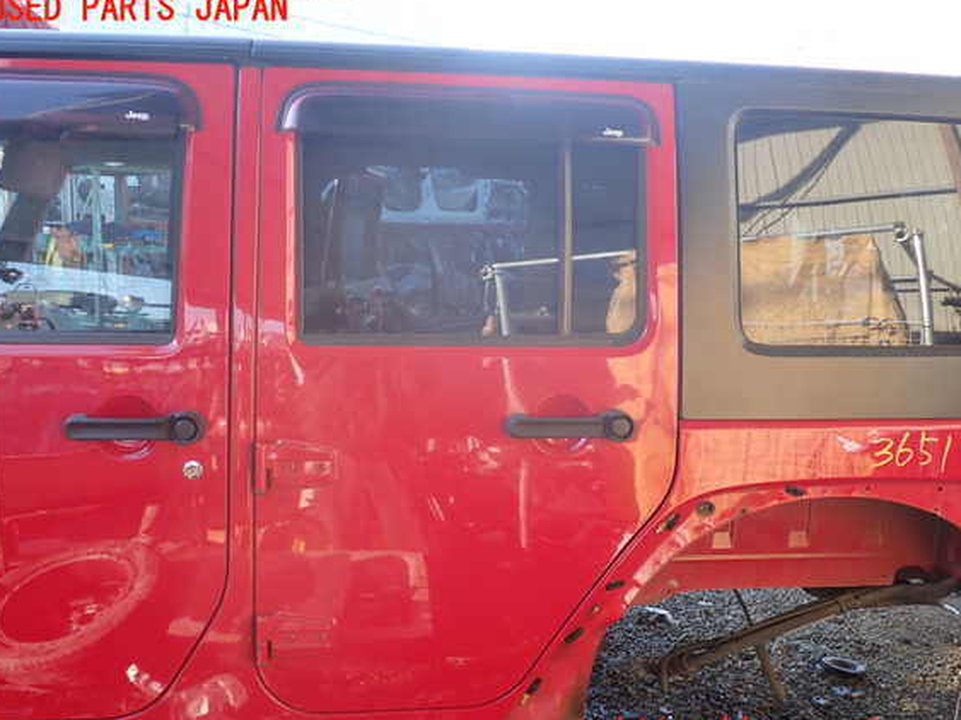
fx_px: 888
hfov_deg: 56.8
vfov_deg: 44.1
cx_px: 490
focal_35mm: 32
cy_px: 372
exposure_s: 1/125
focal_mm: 5.4
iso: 100
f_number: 2.3
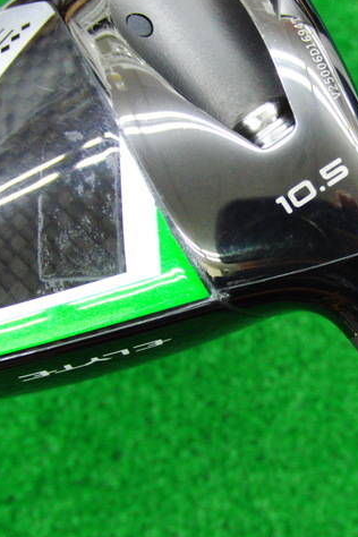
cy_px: 266
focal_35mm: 52
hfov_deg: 25.2
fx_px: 776
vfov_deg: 38.2
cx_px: 319
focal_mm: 6.42
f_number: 3.6
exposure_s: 1/25
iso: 400
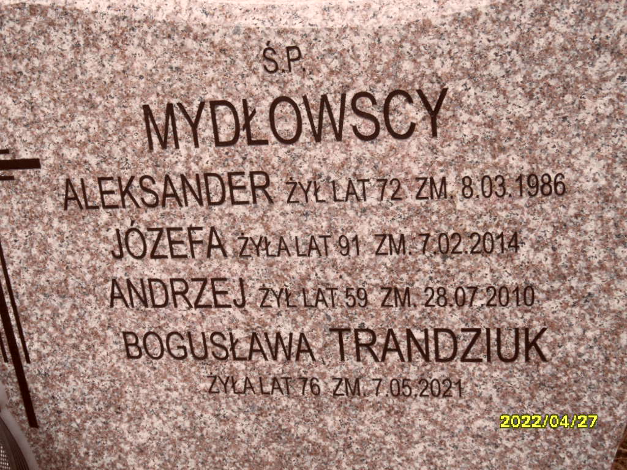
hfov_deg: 38.2
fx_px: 906
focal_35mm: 50
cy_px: 235
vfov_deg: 29.1
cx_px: 314
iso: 100
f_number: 3.8
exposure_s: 1/90
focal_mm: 8.2
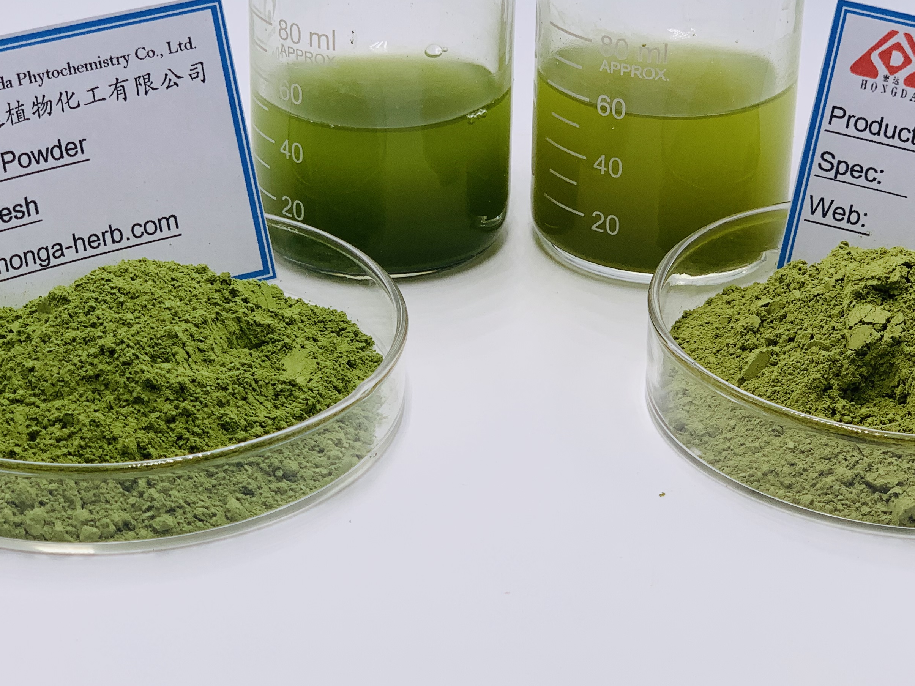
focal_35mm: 87
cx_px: 489
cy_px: 212
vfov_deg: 16.9
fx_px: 2299
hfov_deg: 22.5
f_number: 2.4
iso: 16
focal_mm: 6
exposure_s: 1/169
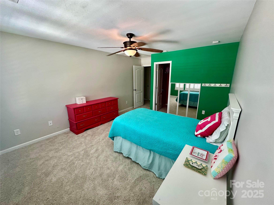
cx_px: 137
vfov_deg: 85.7
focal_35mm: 14
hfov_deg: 102.1
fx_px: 111
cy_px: 102
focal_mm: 2.22
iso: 250
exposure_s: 1/60
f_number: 2.2
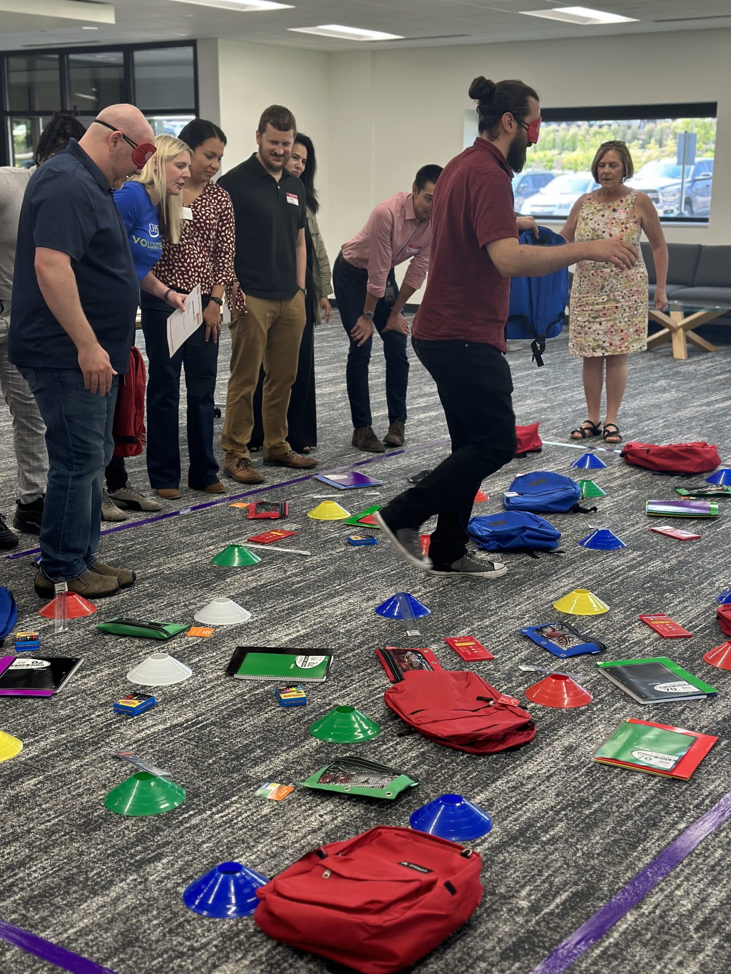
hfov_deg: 30.3
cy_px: 487
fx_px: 1352
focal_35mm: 48
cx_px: 366
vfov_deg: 39.7
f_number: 1.78
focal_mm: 6.86
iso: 100
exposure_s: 1/120
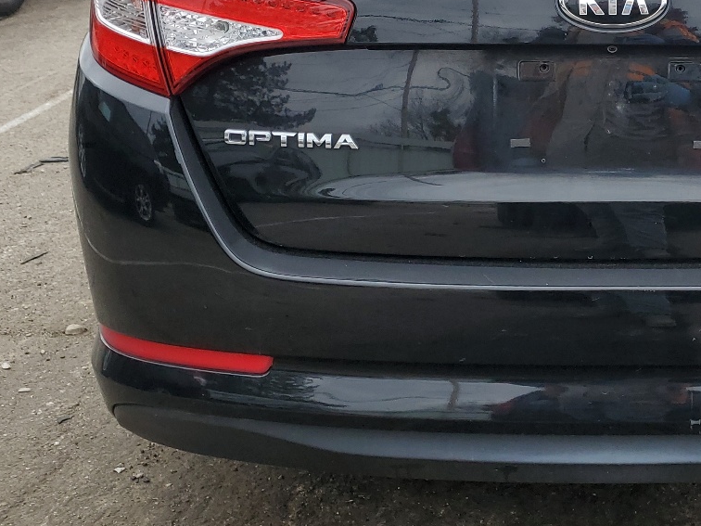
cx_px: 644
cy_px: 155
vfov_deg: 26.3
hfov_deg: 33.0
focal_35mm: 55
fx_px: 1114
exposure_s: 1/1250
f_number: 1.5
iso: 50
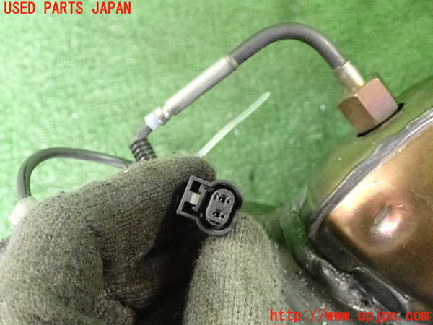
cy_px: 162
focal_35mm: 44
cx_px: 216
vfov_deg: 32.9
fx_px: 550
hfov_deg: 42.9
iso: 5000
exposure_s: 1/125
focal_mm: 7.84
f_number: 2.9
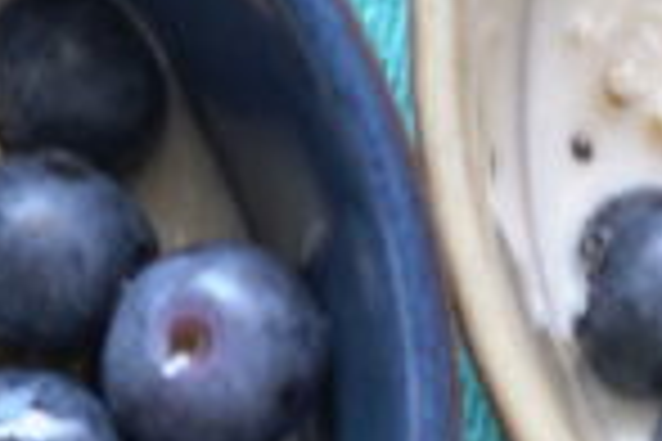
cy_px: 310
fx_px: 8072
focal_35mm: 439
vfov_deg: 3.1
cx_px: 333
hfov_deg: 4.7
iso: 160
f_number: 4.5
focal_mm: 56
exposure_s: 1/13
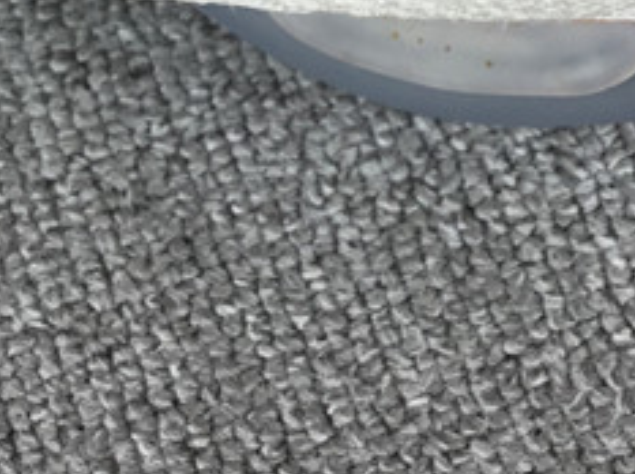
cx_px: 278
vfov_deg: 11.4
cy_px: -391
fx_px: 2198
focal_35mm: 120
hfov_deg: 16.4
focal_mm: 3.3
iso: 25
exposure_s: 1/173
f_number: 2.4
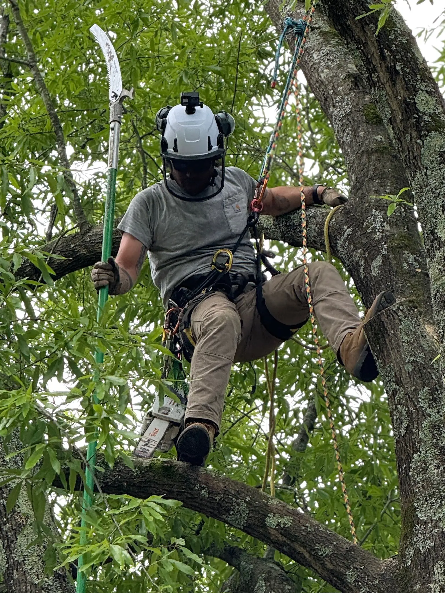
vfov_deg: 16.4
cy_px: 296
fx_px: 2057
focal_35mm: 120
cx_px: 222
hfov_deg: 12.3
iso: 64
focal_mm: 15.66
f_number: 2.8
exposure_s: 1/267
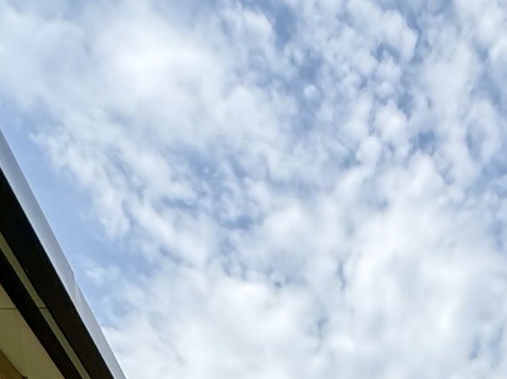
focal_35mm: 47
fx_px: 688
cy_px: 739
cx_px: 324
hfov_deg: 40.1
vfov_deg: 19.4
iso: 64
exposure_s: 1/1235
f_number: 2.2
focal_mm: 2.22
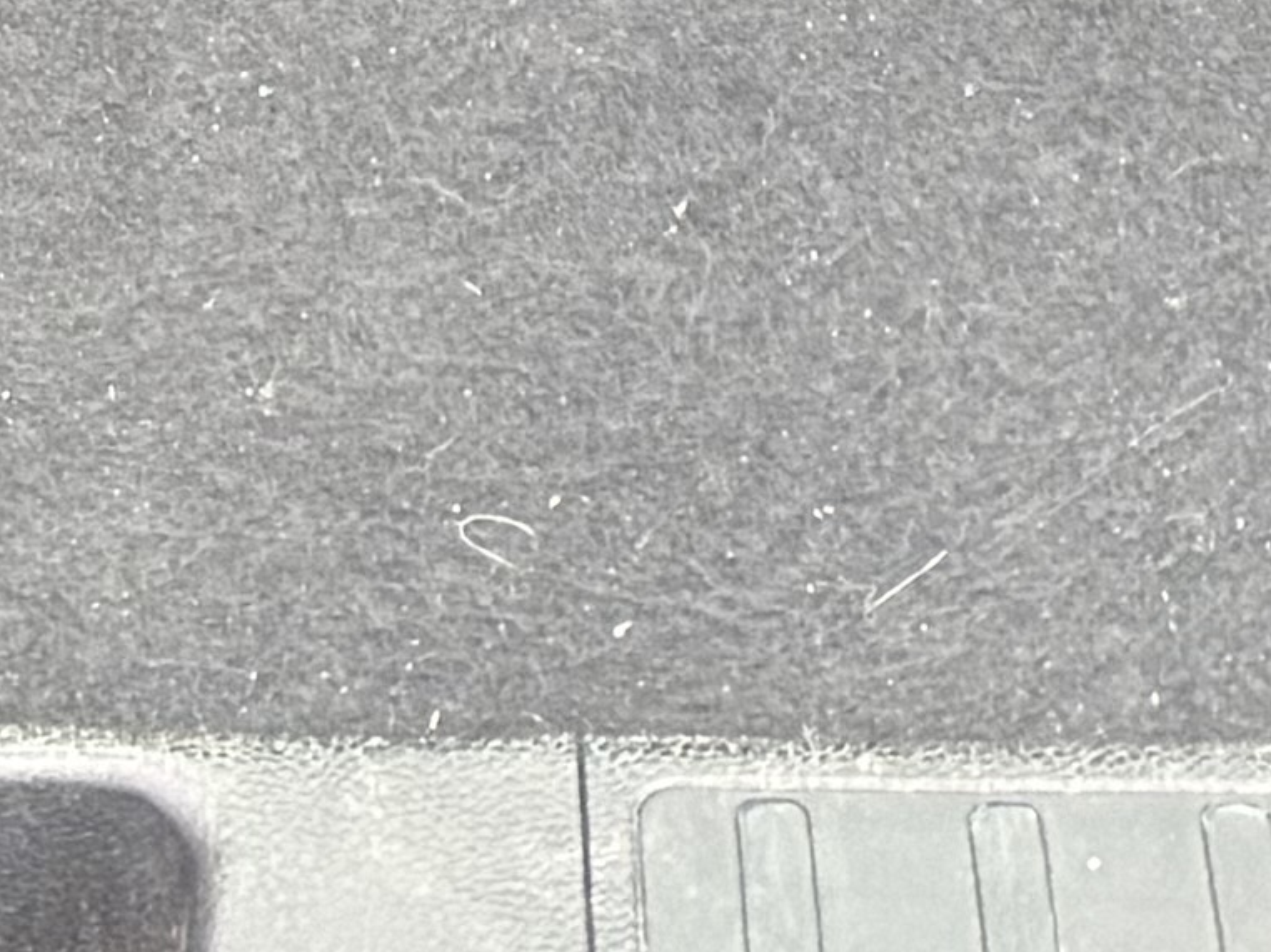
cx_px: -48
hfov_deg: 10.9
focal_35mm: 180
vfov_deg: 6.9
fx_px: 6607
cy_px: -2386
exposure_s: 1/60
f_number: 1.78
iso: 250
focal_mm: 6.76
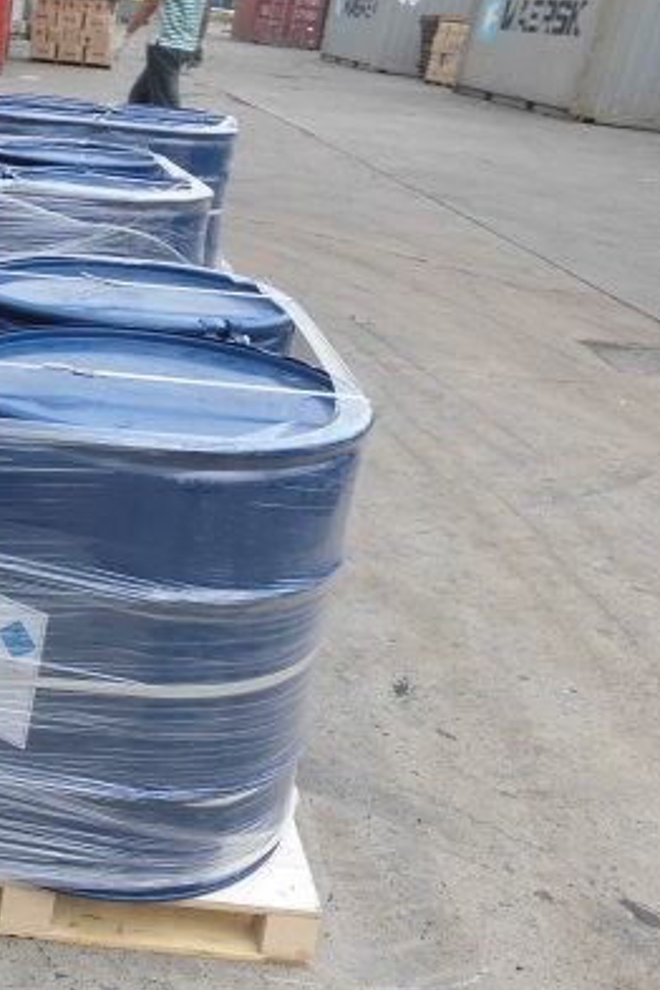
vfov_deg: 44.3
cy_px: 577
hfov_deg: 27.8
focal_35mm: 44
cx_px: -68
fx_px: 1210
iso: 64
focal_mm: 4.6
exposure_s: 1/160
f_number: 3.2
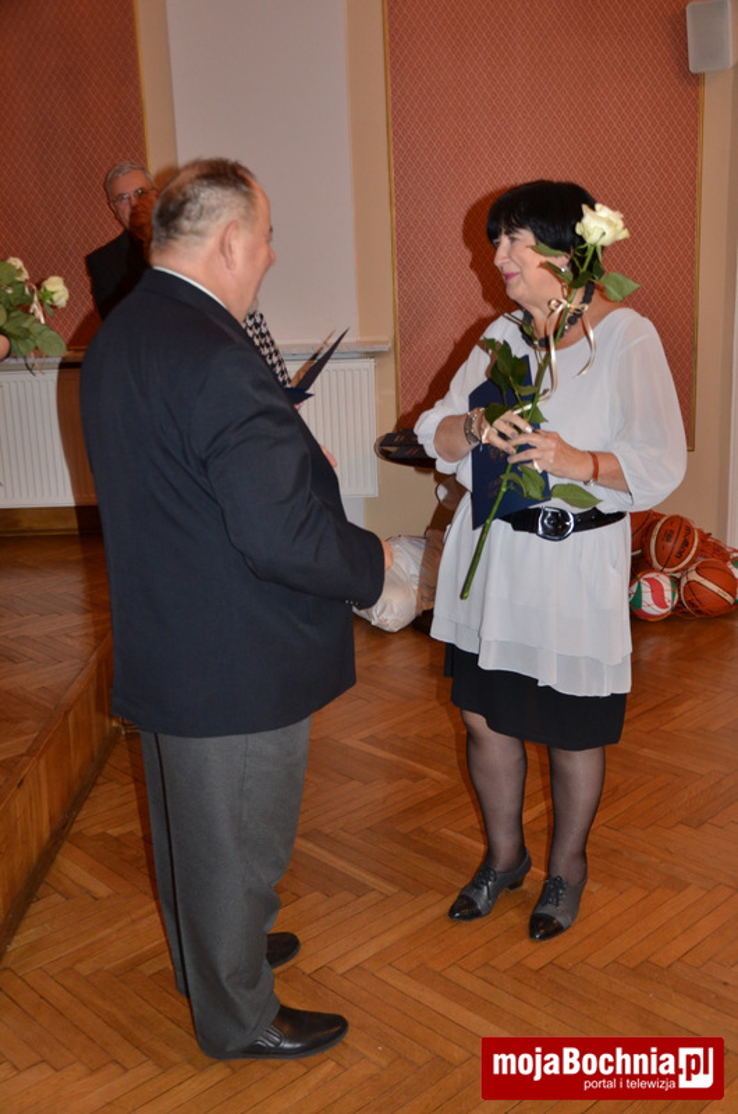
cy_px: 557
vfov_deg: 51.4
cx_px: 369
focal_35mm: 38
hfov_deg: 35.3
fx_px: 1158
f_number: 5
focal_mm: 25
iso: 800
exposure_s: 1/60
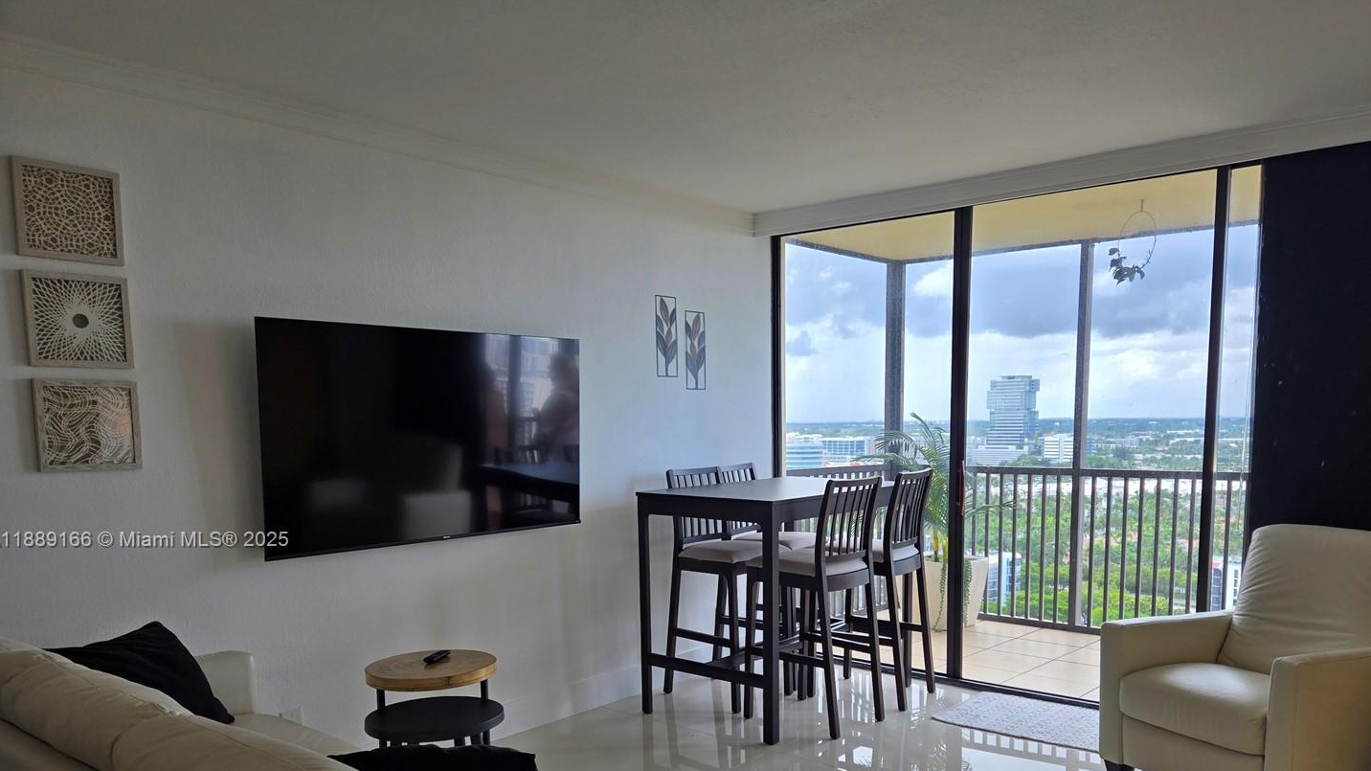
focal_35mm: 28
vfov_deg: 40.7
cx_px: 749
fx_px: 1018
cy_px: 541
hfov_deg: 67.8
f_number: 1.8
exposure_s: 1/159
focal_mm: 5.4
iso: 25
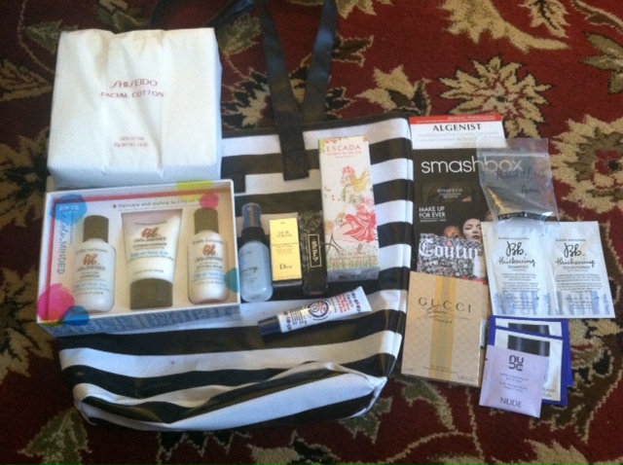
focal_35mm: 35
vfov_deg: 40.6
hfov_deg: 52.7
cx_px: 312
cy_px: 232
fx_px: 629
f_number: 2.8
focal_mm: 3.85
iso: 500
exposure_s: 1/15
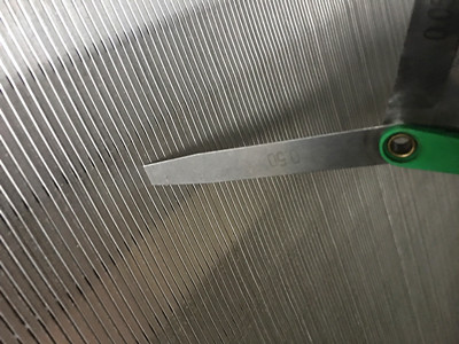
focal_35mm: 29
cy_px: 172
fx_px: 385
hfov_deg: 61.7
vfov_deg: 48.2
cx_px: 230
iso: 160
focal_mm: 4.15
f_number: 2.2
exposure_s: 1/8
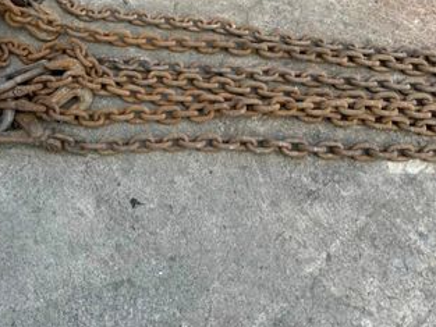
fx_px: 580
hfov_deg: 39.8
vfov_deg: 30.0
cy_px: 22
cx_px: 96
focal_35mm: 46
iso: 80
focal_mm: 6.86
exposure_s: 1/829
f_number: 1.78
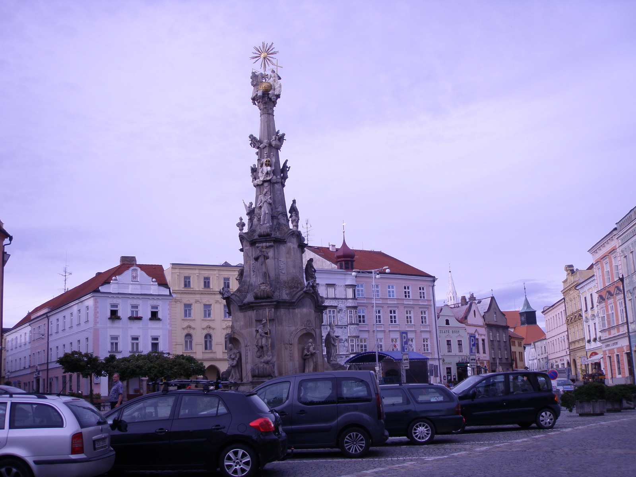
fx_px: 698
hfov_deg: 49.0
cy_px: 238
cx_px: 318
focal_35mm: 38
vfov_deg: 37.7
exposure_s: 1/200
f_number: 3.5
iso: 50
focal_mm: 6.7
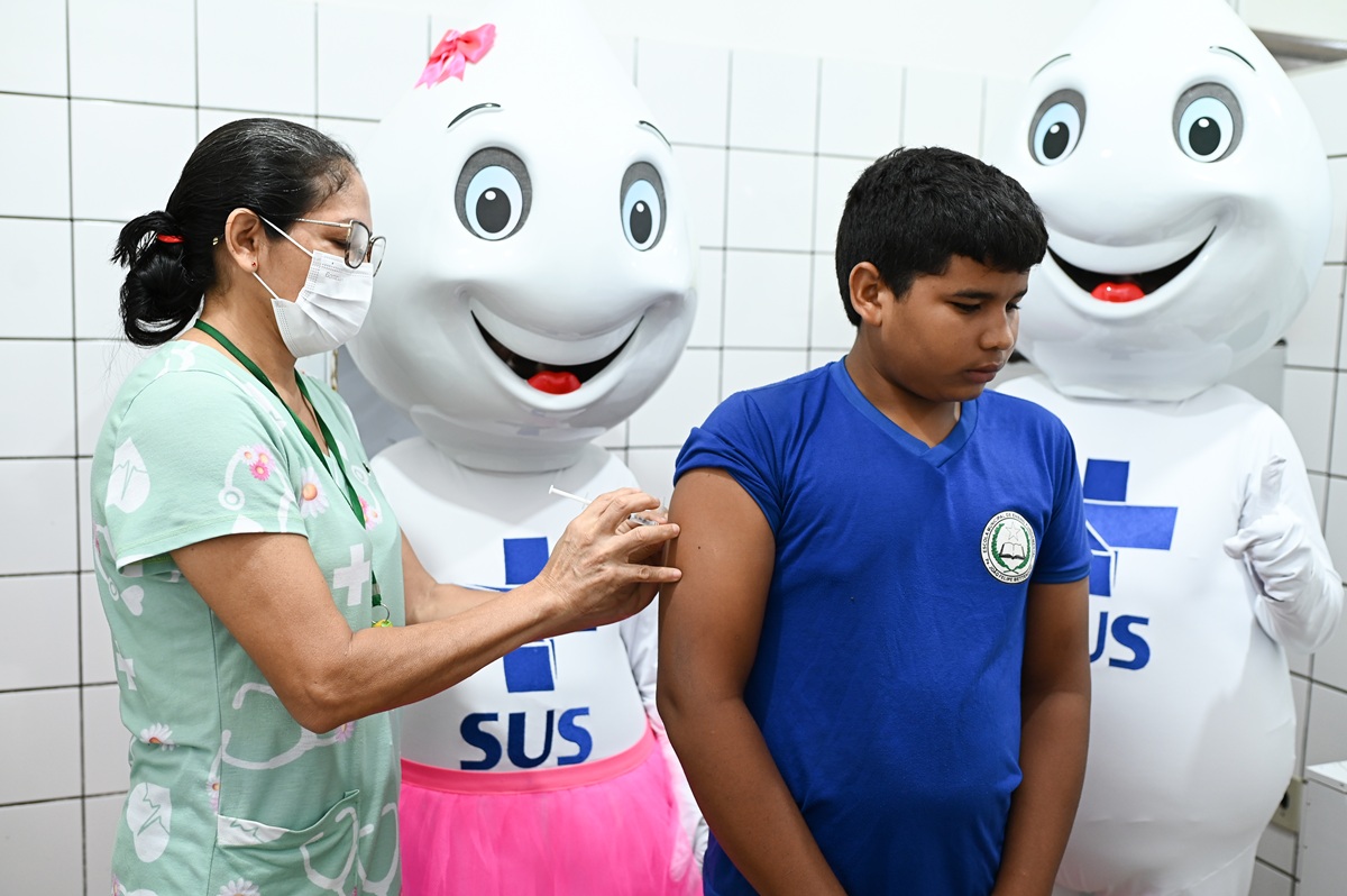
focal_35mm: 35
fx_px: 1308
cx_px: 674
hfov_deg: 54.5
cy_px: 448
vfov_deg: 37.8
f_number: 3.2
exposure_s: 1/125
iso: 640
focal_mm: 35
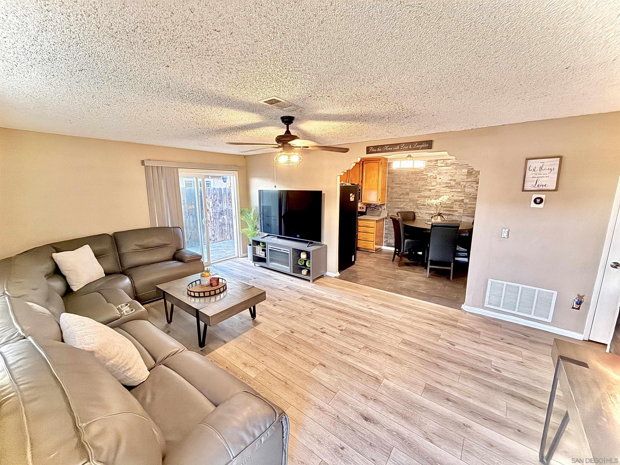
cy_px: 232
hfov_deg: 102.1
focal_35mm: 14
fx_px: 251
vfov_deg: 85.7
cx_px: 310
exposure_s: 1/60
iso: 1250
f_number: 2.2
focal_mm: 2.22
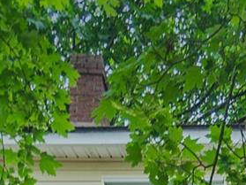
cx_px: 339
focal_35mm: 106
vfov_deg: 10.4
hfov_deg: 17.2
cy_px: 538
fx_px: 753
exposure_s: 1/60
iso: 100
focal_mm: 10
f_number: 4
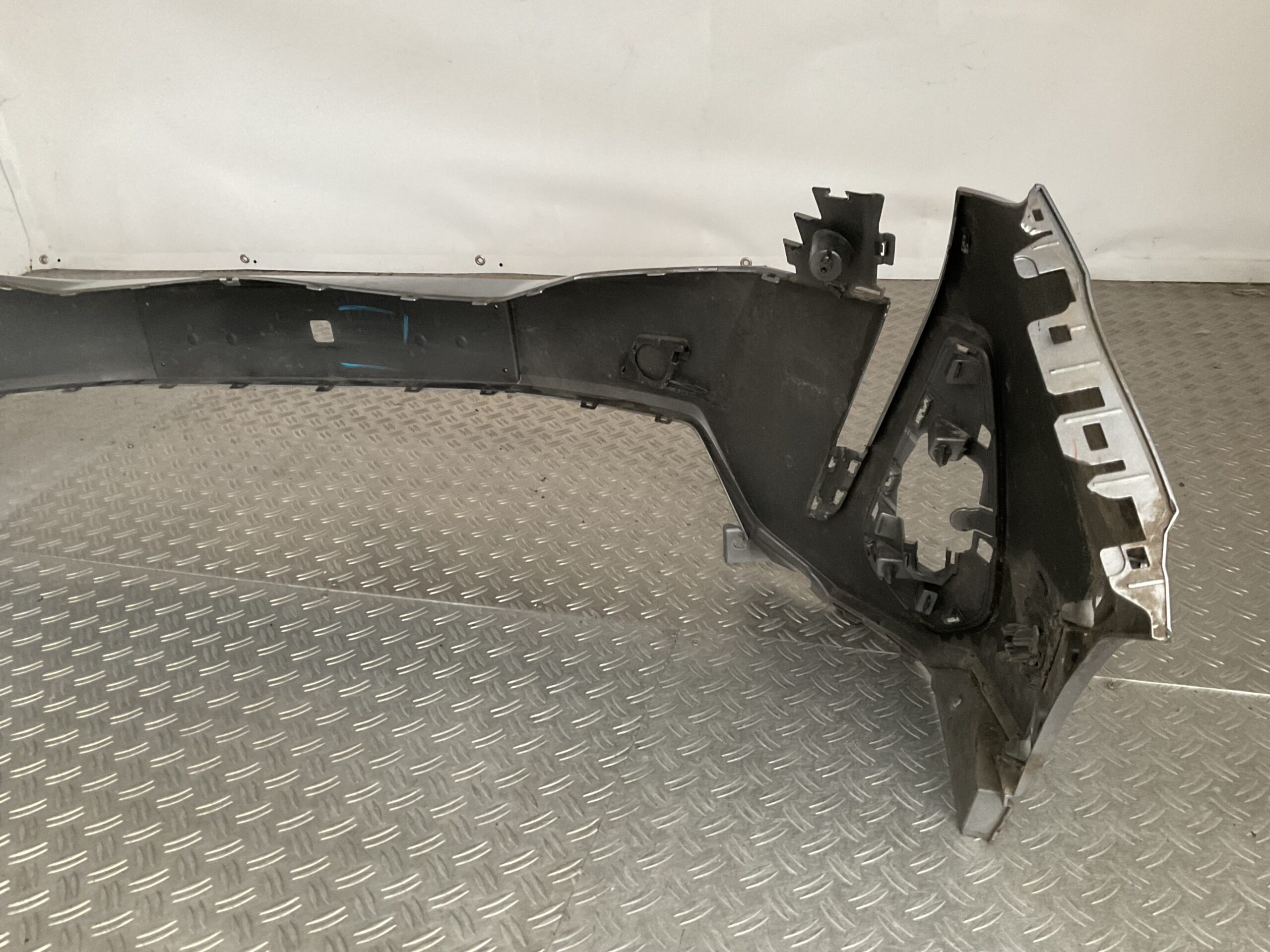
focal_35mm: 29
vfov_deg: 48.2
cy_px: 476
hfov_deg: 61.7
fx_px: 1064
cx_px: 635
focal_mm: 3
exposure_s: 1/50
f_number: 1.8
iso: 160
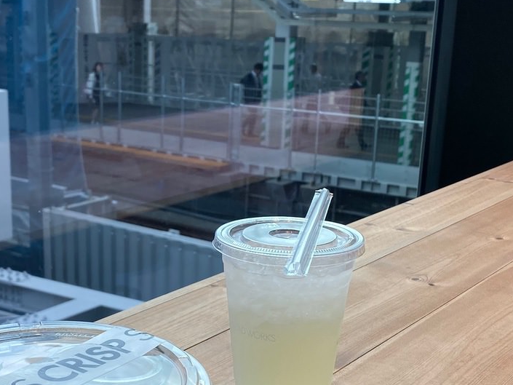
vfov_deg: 24.7
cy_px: 253
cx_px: 194
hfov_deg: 32.5
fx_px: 875
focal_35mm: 59
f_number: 1.8
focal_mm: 4.25
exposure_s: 1/256
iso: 32
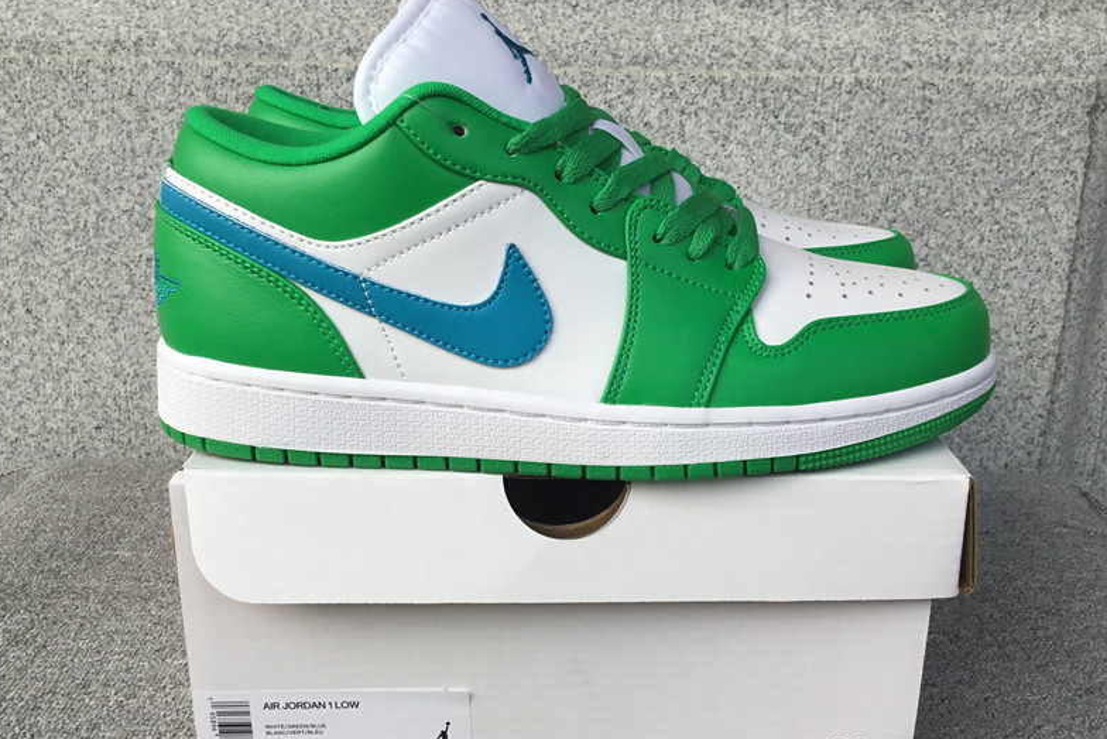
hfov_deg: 51.9
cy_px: 415
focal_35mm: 37
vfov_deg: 35.9
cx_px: 569
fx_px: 1138
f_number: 2.4
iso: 25
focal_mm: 3.3
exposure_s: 1/582
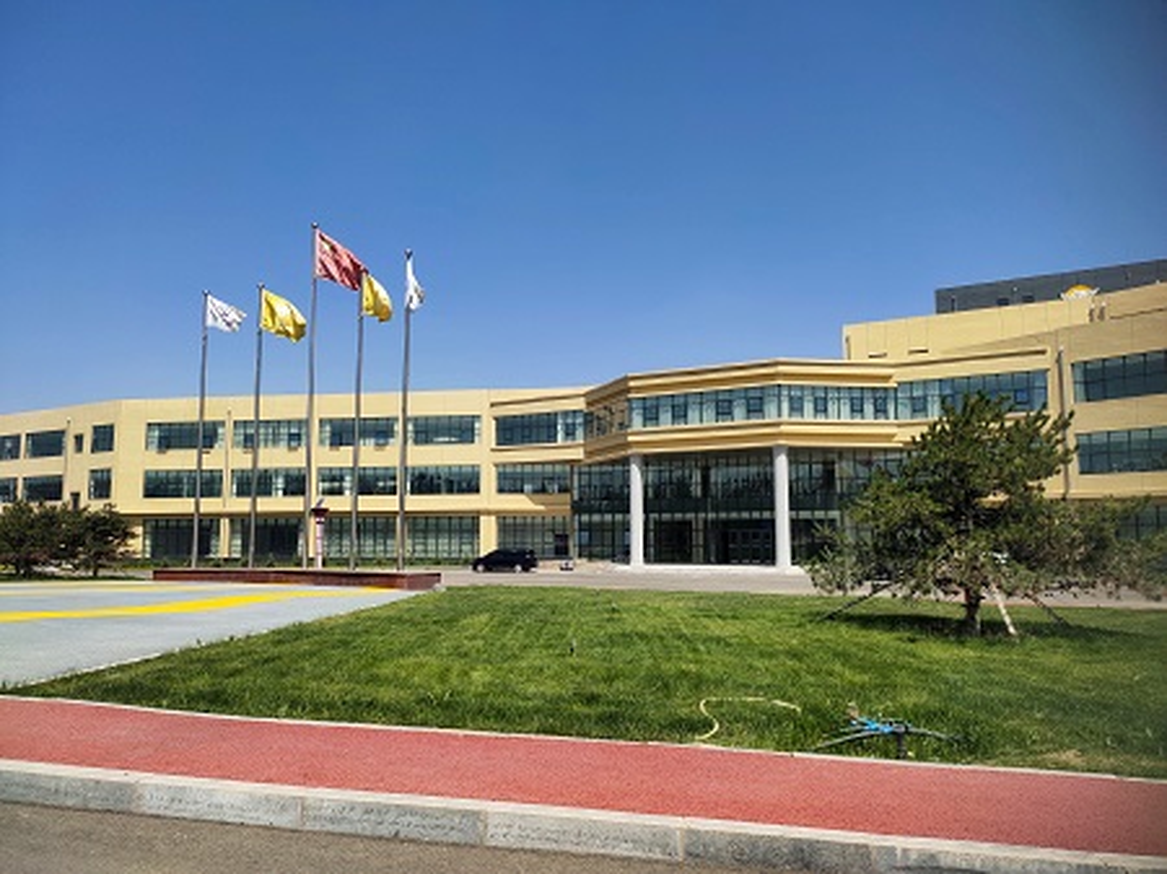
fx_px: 775
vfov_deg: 58.8
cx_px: 584
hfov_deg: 74.0
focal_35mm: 23
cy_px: 437
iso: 56
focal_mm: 4.76
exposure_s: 1/1665
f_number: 1.79
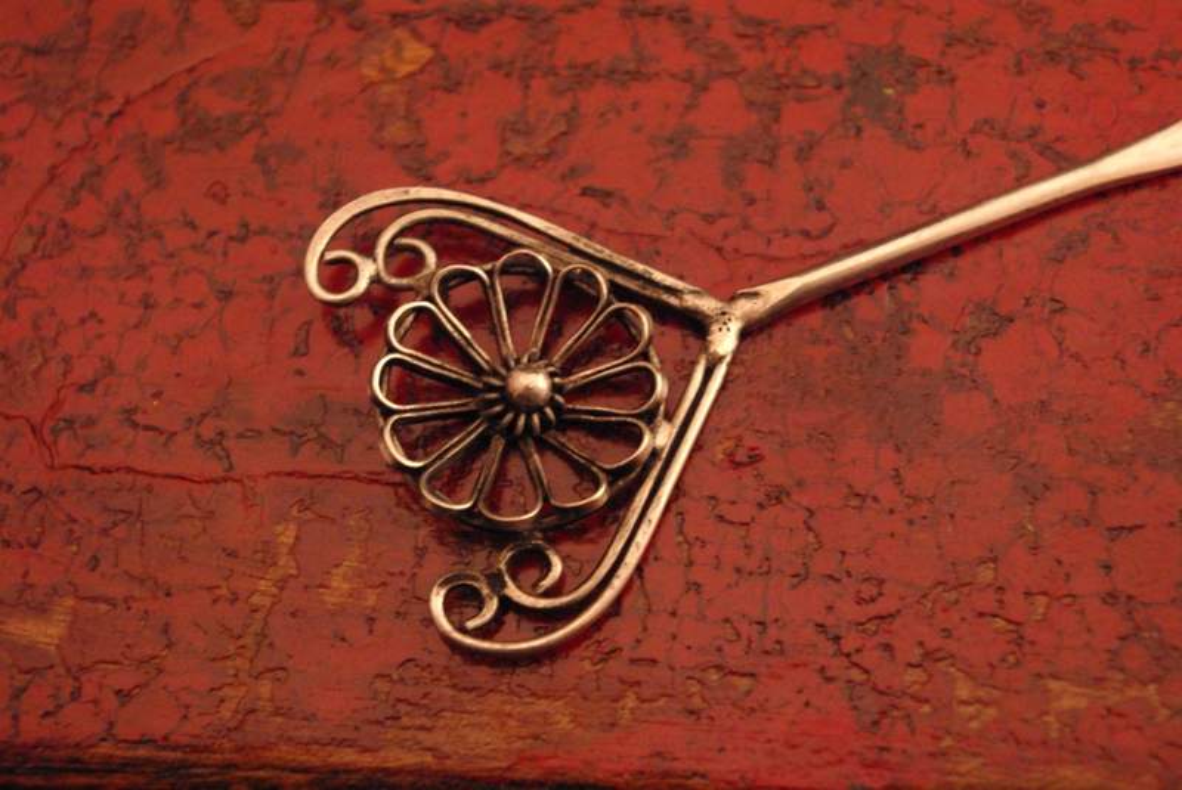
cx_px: 591
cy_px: 395
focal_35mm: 72
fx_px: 2366
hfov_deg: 28.0
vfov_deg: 19.0
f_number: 6.7
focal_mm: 47.5
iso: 1600
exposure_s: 1/8
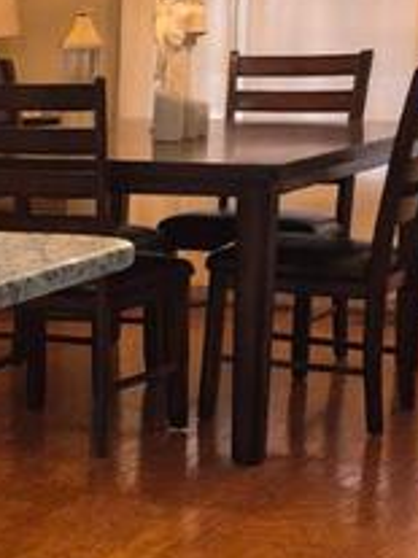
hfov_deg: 11.0
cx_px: -477
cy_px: 318
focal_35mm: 120
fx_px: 1934
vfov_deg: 16.4
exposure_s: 1/120
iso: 640
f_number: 1.8
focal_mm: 5.4
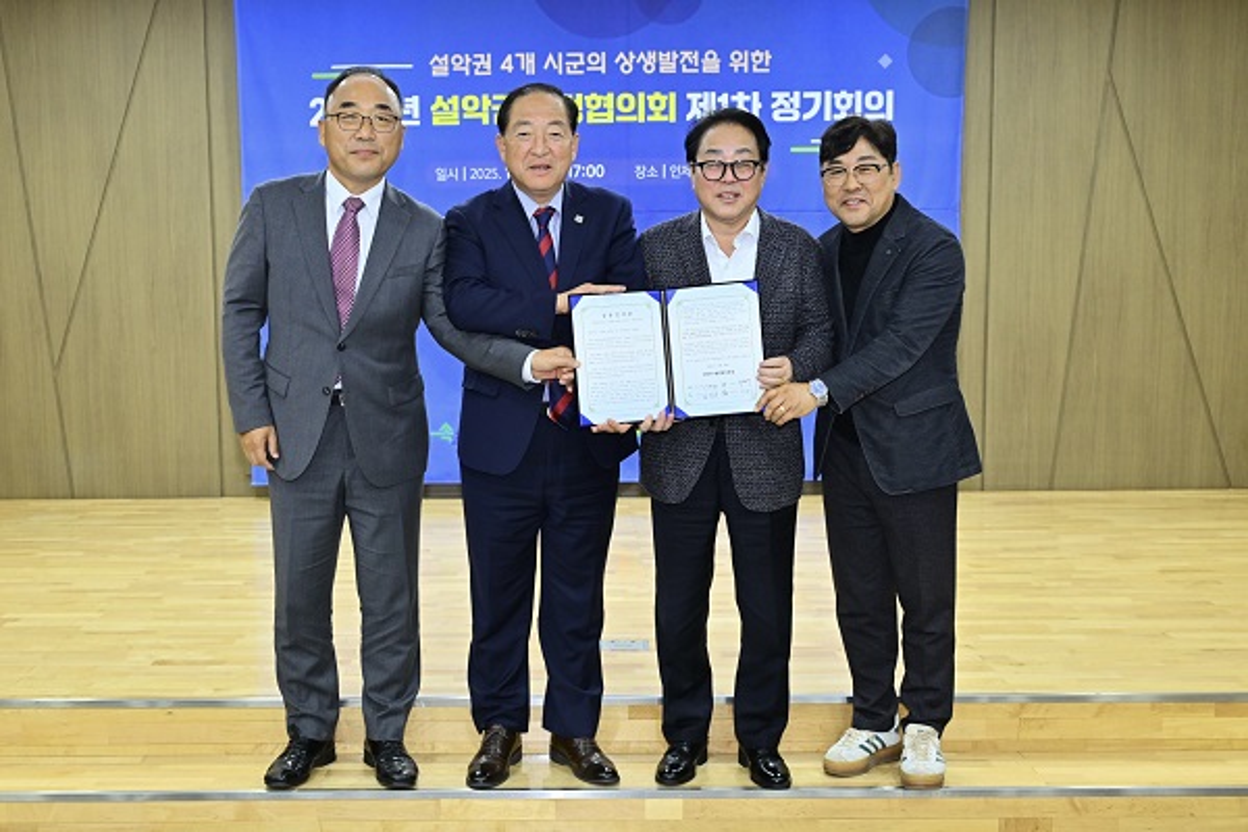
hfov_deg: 48.5
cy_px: 416
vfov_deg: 33.4
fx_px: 1387
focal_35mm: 40
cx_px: 624
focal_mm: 40
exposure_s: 1/160
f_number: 4.5
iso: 1000
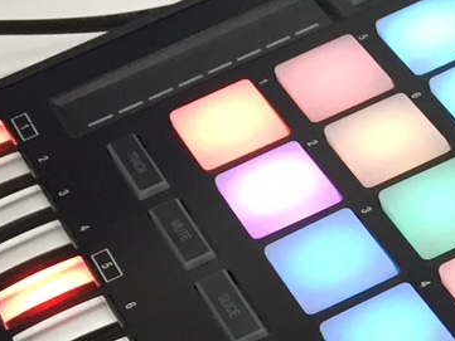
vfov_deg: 10.3
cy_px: 718
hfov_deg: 13.7
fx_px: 1722
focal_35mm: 131
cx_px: 773
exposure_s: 1/30
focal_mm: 4.15
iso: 100
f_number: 2.2
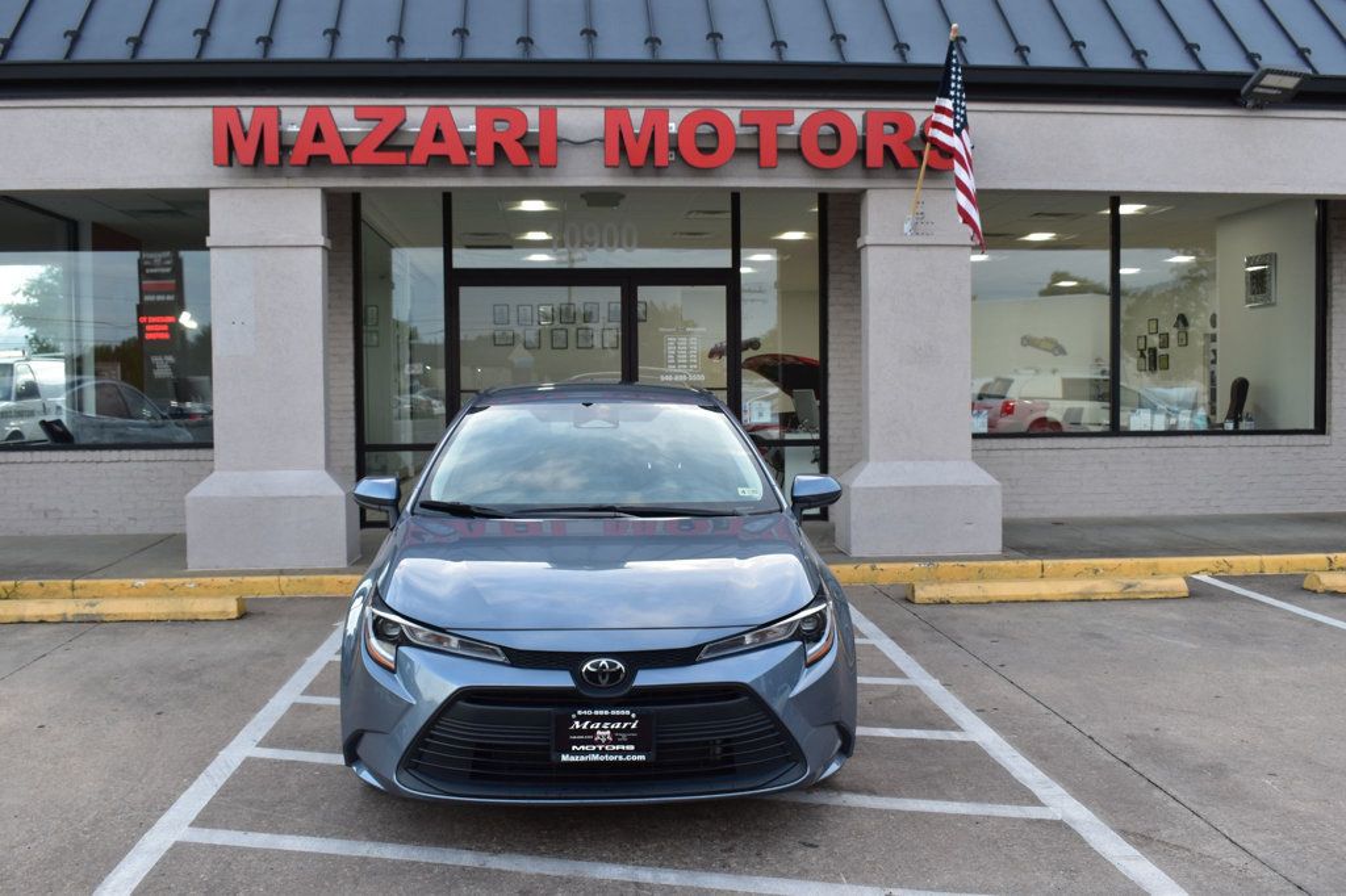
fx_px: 1289
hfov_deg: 55.1
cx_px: 673
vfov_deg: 38.3
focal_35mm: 34
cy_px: 448
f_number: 8
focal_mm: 23
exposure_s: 1/60
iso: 400
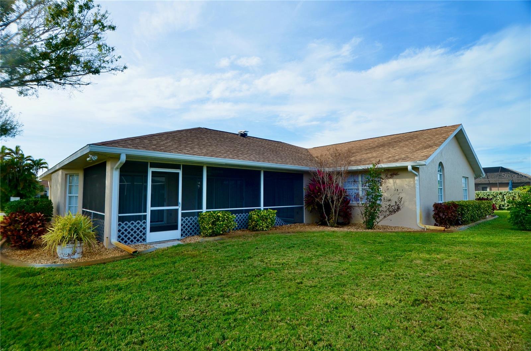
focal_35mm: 18
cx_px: 266
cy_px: 176
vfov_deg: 67.1
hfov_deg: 90.1
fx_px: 265
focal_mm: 12
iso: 200
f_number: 7.1
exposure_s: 1/200
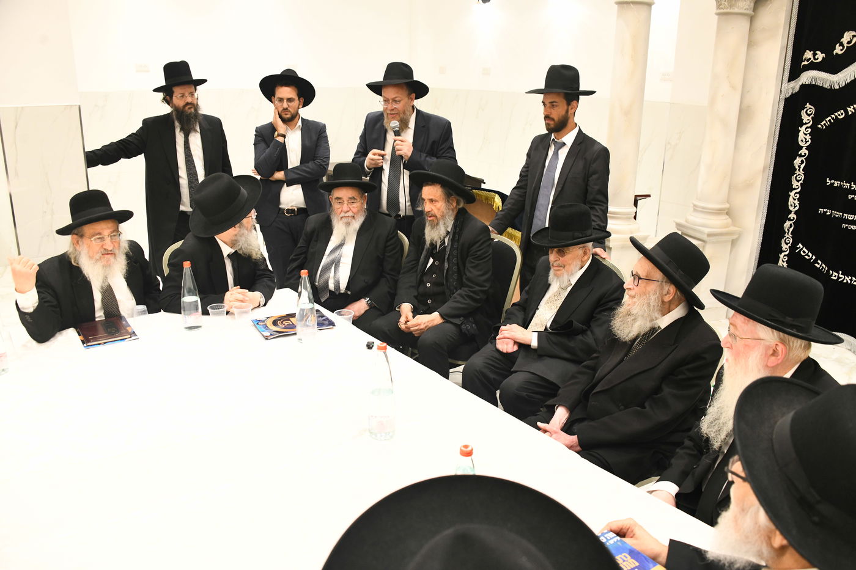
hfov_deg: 65.5
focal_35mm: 28
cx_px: 428
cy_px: 285
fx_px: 666
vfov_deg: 46.4
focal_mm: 28
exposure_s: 1/200
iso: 2500
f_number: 5.6
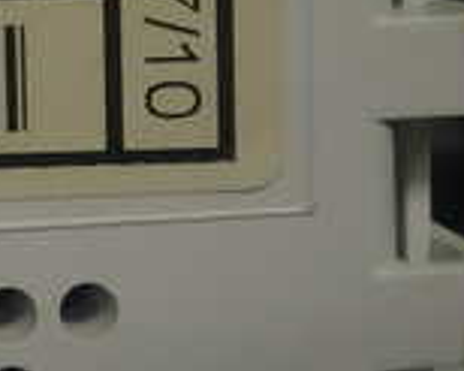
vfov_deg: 12.5
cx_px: -229
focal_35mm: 122
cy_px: 12
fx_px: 1674
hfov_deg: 14.7
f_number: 2.4
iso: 100
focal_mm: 5.79
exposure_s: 1/60
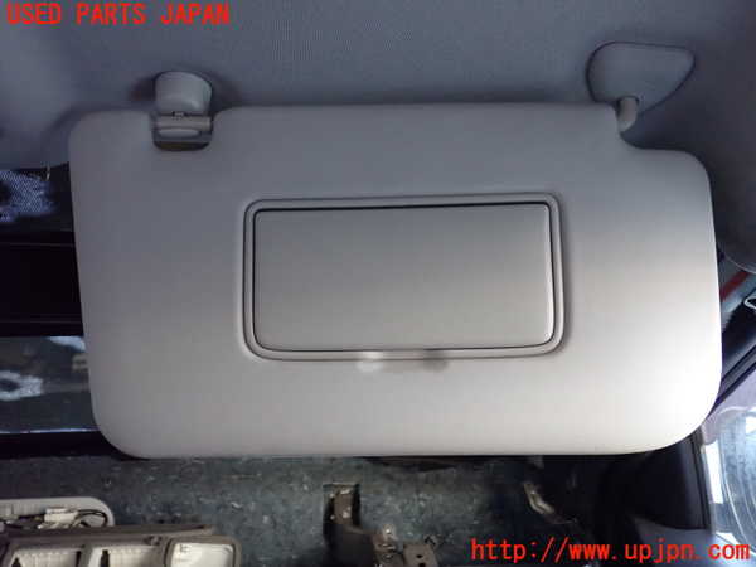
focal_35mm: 30
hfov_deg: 60.0
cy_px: 284
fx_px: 655
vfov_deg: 46.8
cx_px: 378
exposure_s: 1/80
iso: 1250
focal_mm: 5.4
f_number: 2.3
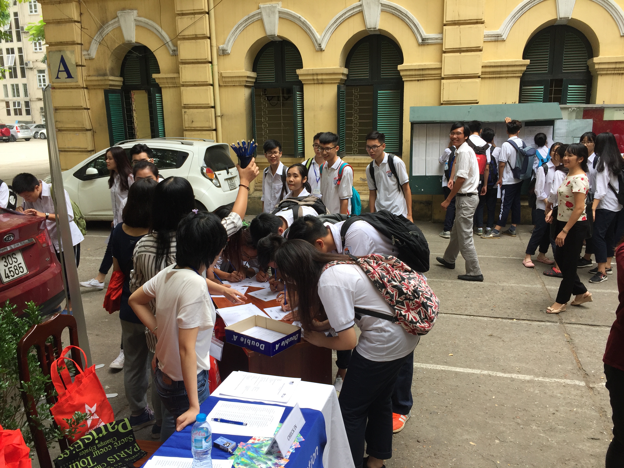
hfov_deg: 61.7
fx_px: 523
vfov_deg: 48.2
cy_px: 234
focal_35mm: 29
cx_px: 312
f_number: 2.2
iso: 32
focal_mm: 4.15
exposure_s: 1/150
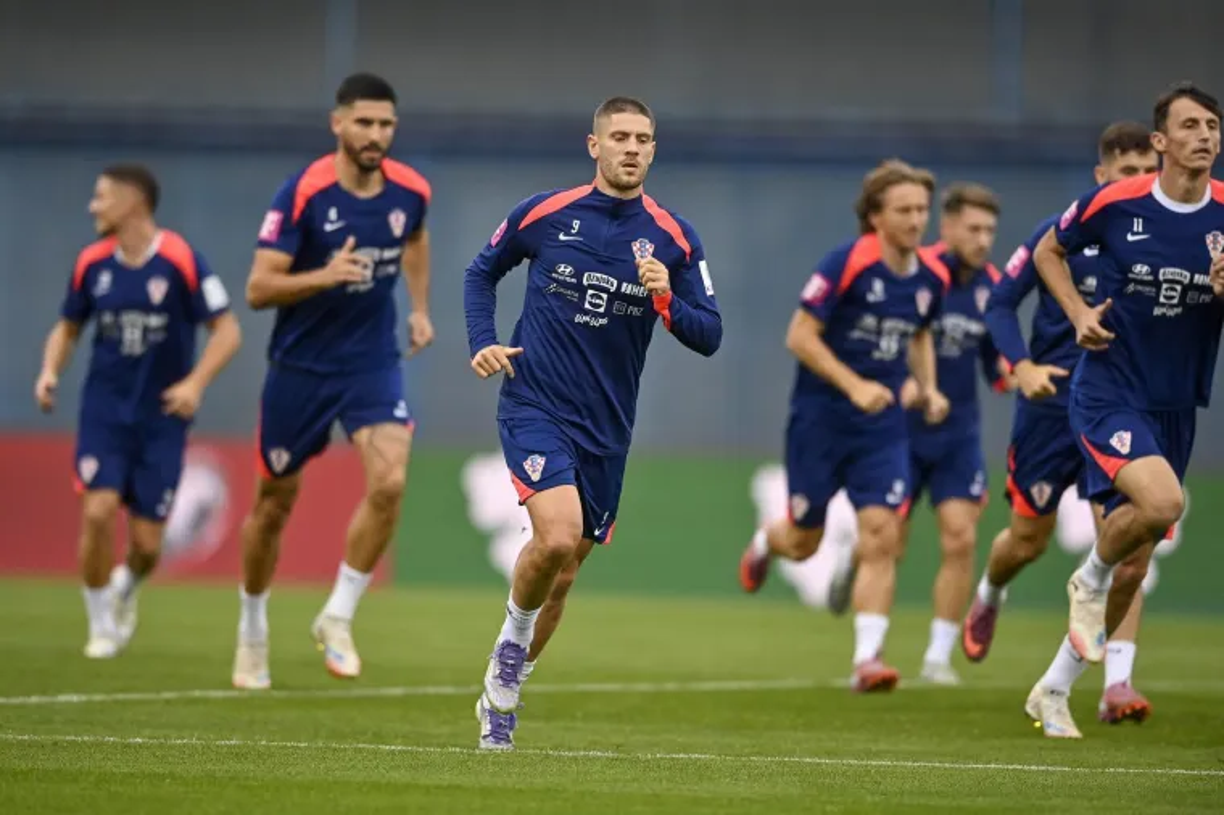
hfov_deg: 5.2
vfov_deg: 3.4
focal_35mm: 400
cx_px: 612
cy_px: 408
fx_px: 13593
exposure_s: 1/4000
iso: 1250
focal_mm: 400
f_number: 2.8
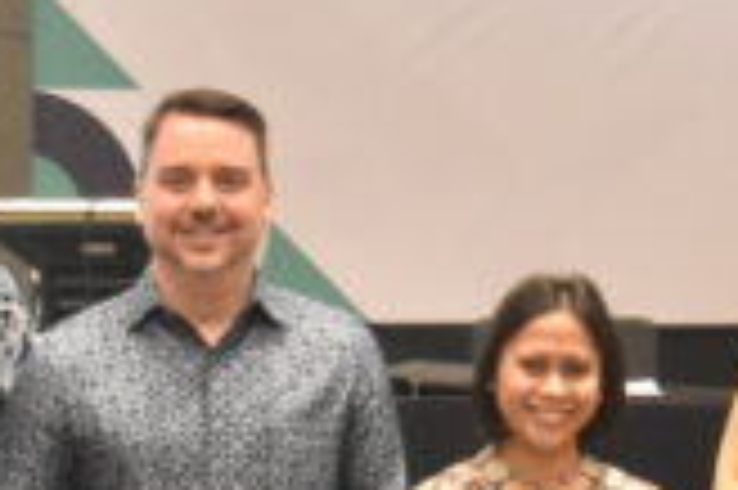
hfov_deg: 5.6
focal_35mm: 366
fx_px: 7495
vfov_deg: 3.7
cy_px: 373
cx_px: 976
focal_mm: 52
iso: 2500
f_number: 5
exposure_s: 1/80
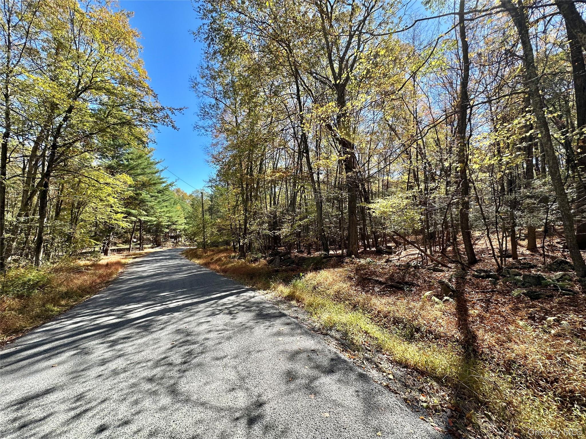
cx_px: 293
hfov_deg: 102.1
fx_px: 237
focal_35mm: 14
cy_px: 220
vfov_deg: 85.7
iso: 40
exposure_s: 1/443
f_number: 2.2
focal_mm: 2.22
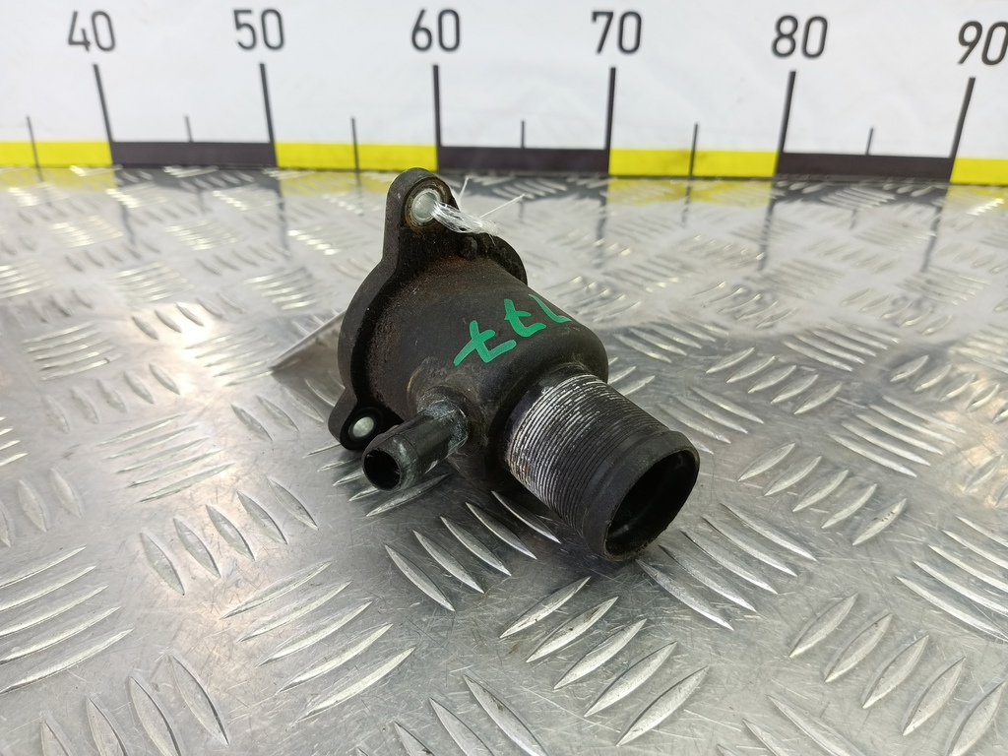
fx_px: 670
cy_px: 378
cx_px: 504
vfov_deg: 58.9
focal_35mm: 23
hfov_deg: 73.9
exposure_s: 1/50
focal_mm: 4.11
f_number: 1.6
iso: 147
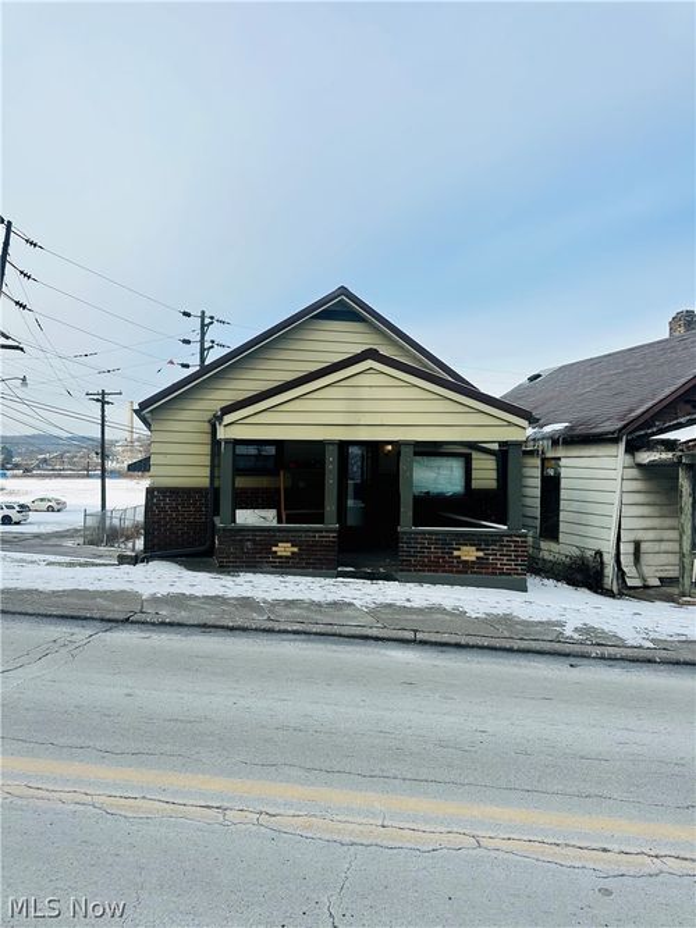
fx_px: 644
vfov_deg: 71.6
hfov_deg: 56.8
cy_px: 464
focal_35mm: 24
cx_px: 348
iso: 80
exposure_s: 1/4184
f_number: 1.78
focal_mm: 6.86
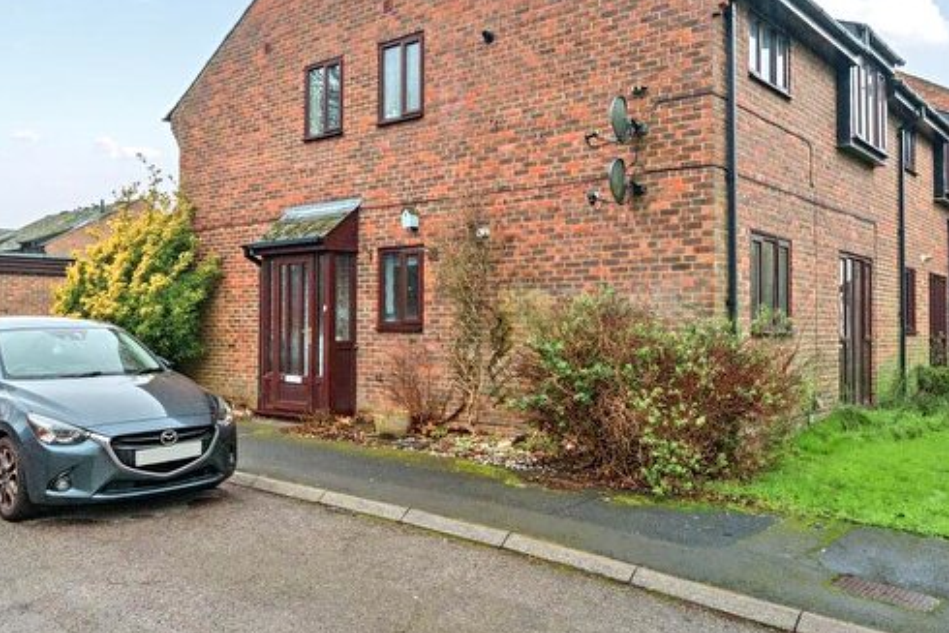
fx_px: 791
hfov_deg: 61.9
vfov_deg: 42.9
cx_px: 486
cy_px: 196
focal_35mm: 30
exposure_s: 1/60
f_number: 8
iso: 400
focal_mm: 14
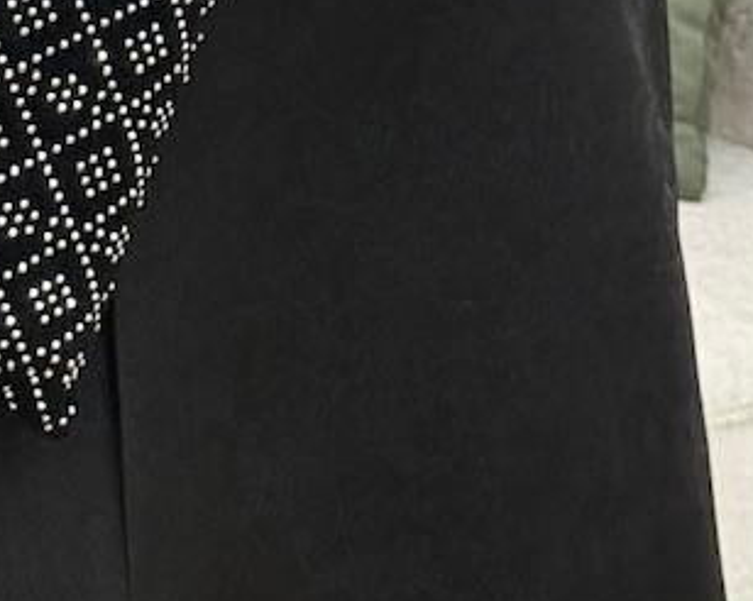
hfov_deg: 9.8
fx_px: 4343
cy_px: -540
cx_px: 2
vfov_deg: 7.6
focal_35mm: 195
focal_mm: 6.76
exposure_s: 1/331
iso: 100
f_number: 1.78
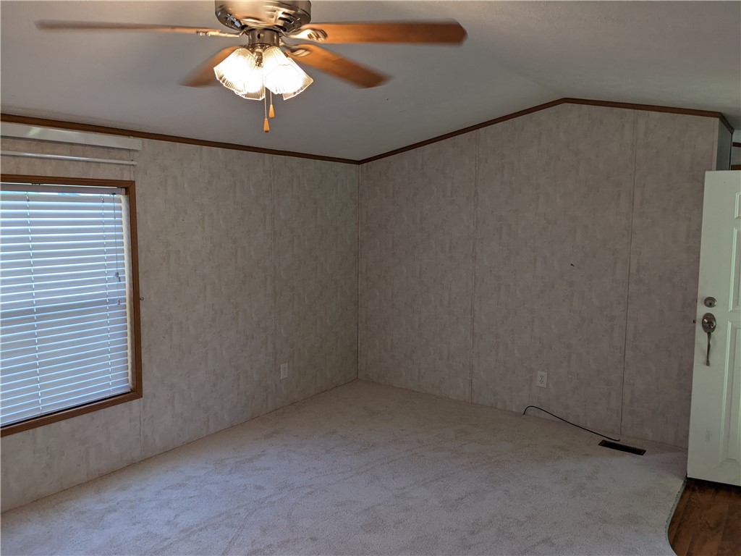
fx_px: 578
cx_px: 370
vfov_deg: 51.4
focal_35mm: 27
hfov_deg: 65.3
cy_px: 278
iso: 51
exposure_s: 1/120
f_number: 1.73
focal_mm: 4.38
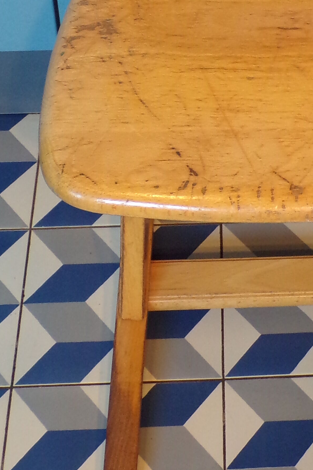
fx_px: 1304
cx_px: 291
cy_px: 29
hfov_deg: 13.5
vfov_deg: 19.9
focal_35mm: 100
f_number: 3.3
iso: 238
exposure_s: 1/17
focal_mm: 6.6
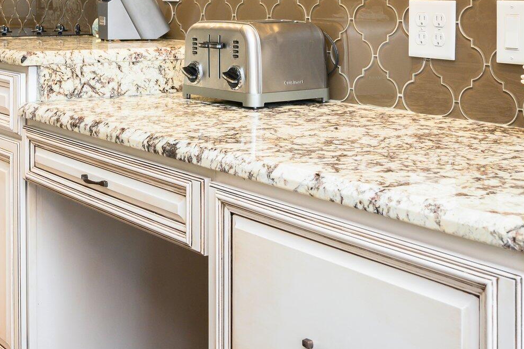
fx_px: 844
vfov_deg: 22.7
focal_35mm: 58
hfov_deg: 34.1
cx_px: 165
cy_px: 25
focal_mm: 28
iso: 500
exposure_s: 1/30
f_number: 8
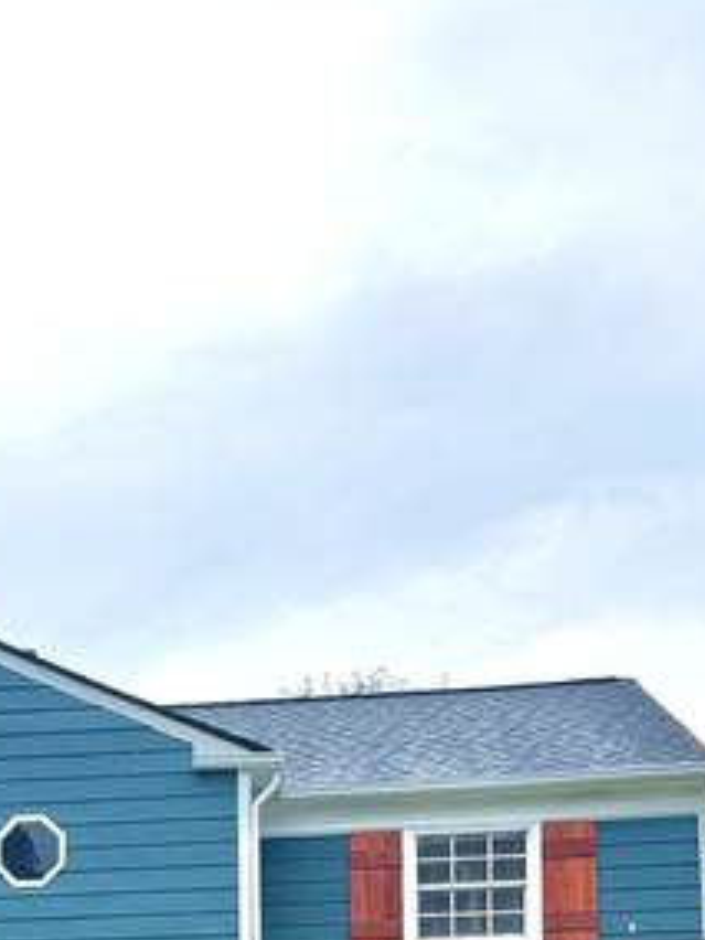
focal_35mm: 81
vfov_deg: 21.7
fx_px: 2200
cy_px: 1228
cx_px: -20
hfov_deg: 17.7
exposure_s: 1/1361
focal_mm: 6.76
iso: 80
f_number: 1.78
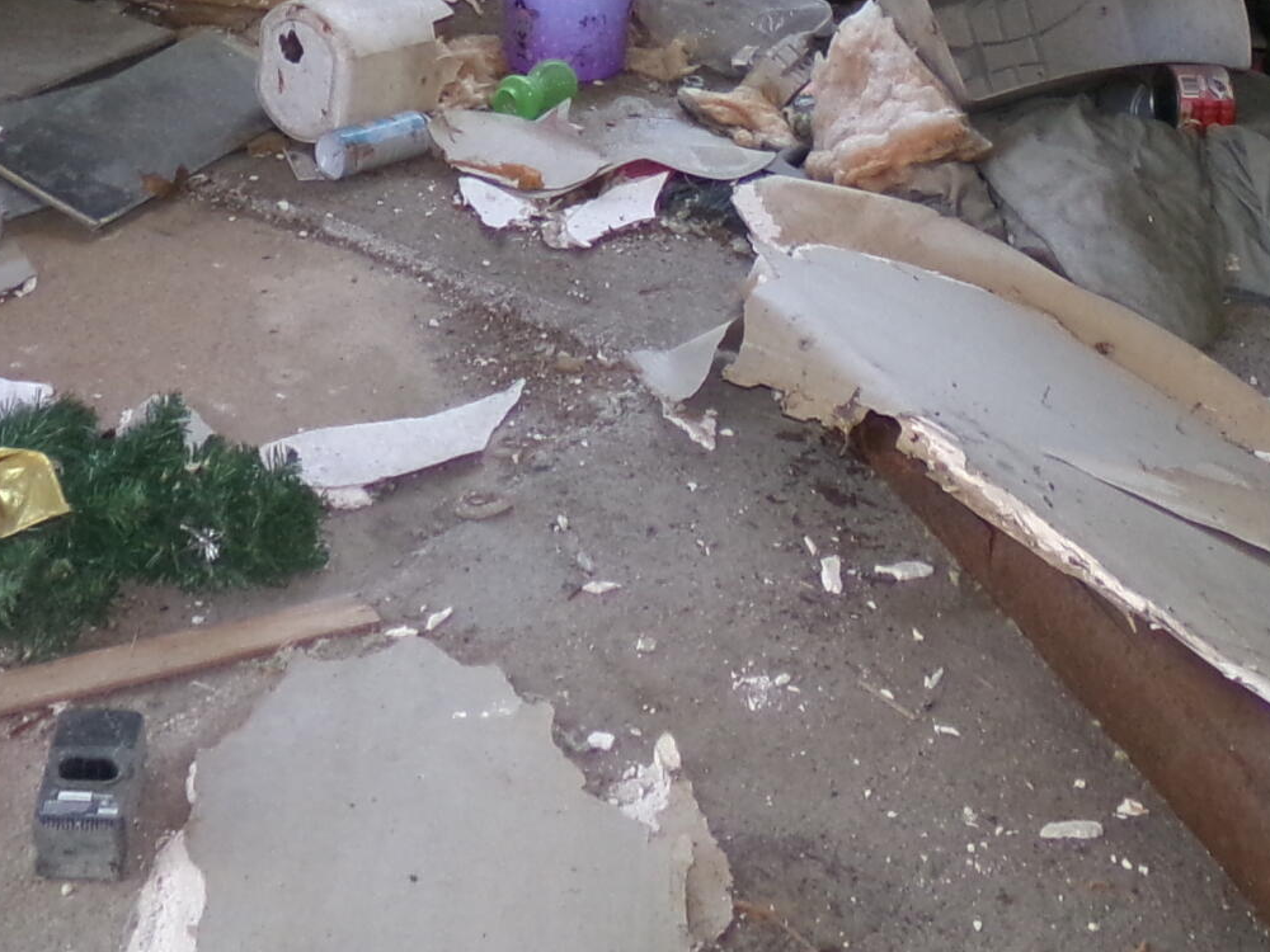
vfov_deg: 18.2
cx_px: 551
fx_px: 2642
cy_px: -463
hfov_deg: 27.0
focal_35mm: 72
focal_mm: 4.3
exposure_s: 1/40
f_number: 3.7
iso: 200
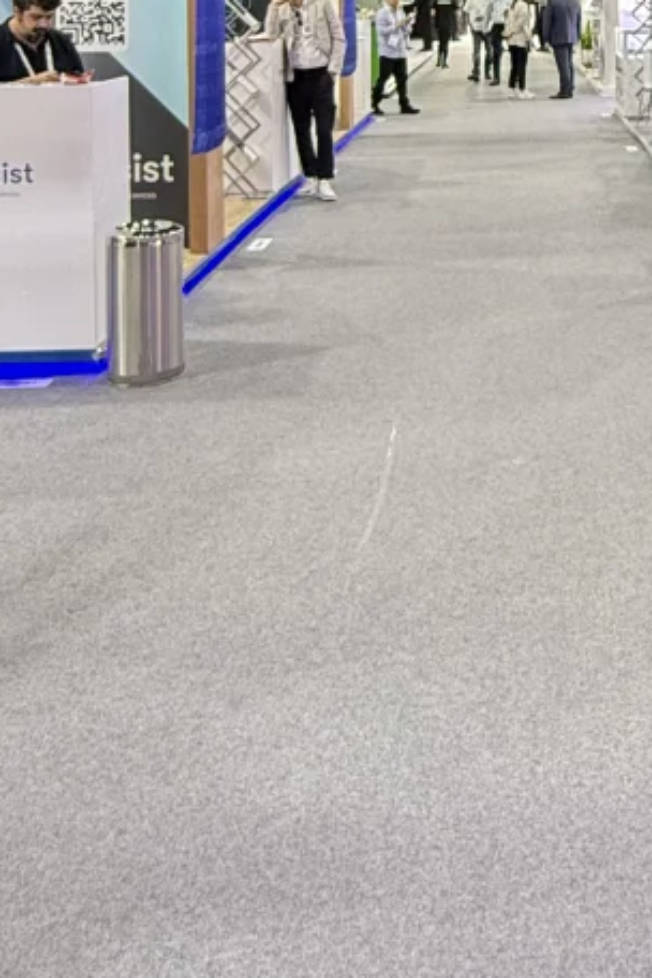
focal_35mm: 46
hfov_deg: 28.4
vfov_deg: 37.7
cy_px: -19
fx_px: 1250
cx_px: 560
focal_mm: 2.22
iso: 320
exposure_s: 1/100
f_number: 2.2
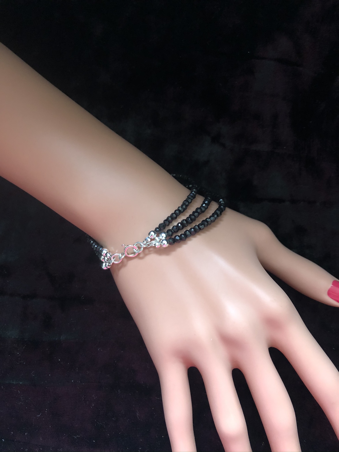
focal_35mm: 28
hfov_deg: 49.7
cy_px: 226
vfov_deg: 63.4
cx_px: 170
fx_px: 366
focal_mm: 3.99
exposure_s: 1/6
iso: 100
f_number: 1.8
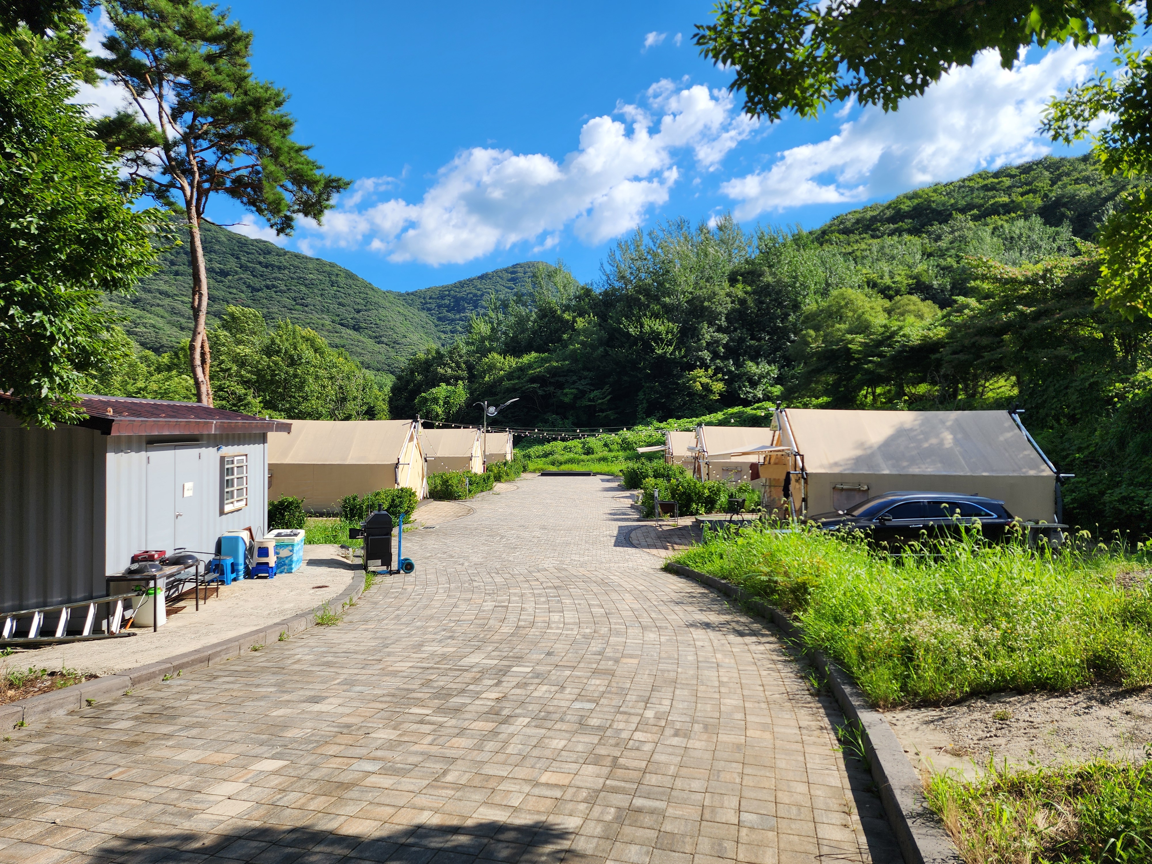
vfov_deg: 58.9
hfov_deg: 73.9
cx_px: 576
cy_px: 432
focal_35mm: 23
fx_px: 765
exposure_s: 1/924
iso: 12
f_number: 1.8
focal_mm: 6.4
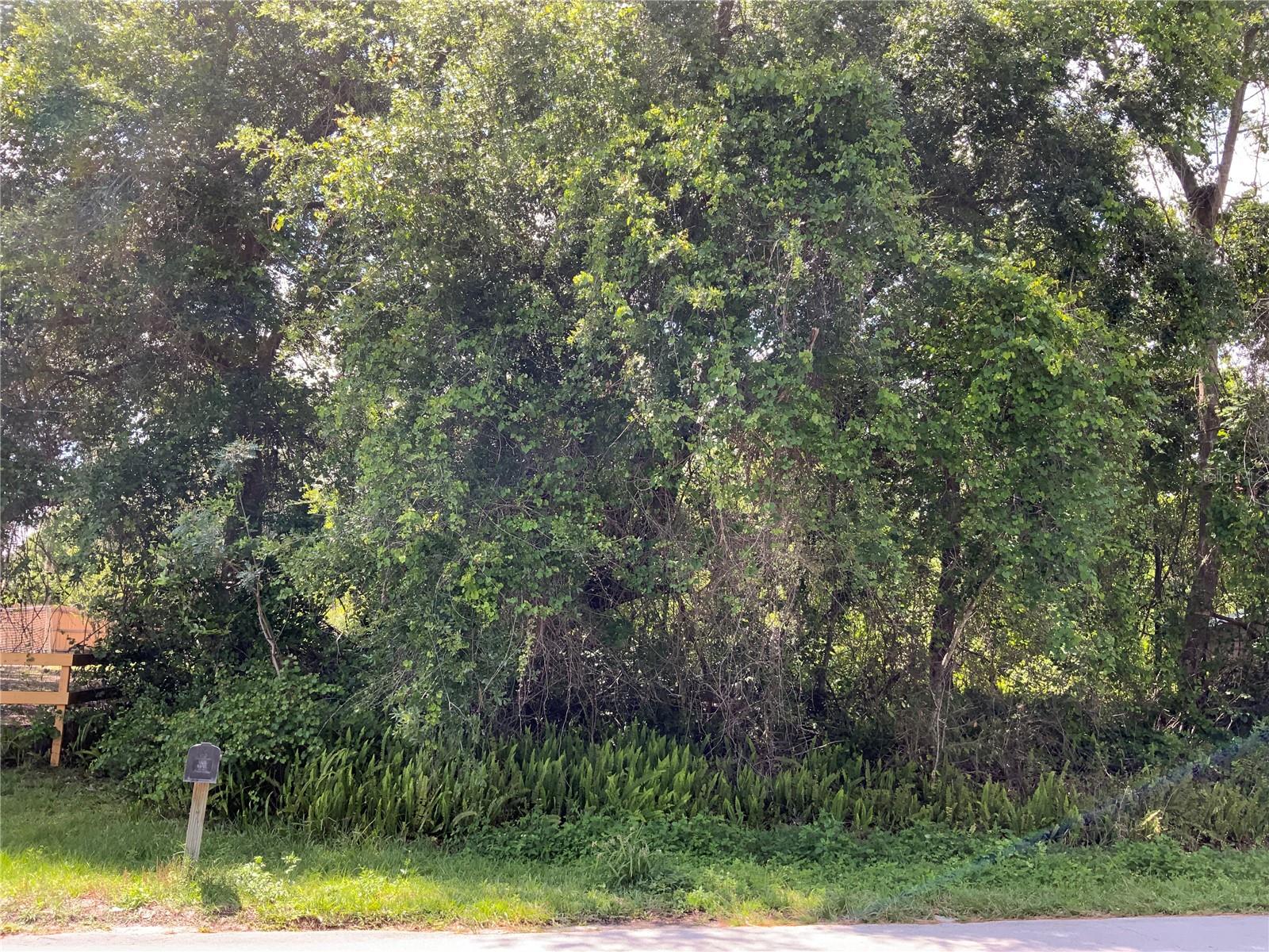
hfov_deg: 61.7
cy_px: 476
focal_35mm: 29
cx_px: 634
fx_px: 1063
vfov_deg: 48.2
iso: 16
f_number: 1.8
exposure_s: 1/201
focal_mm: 3
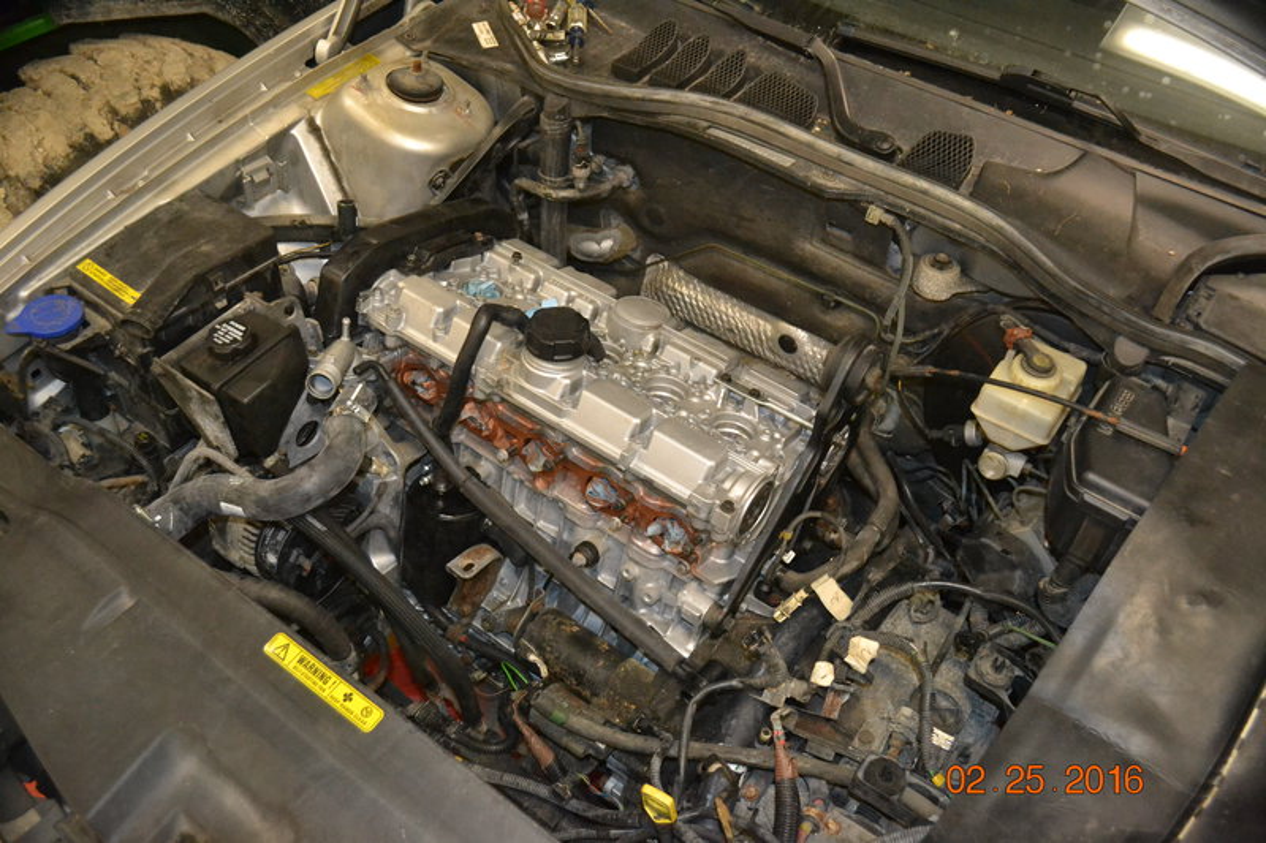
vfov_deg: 43.6
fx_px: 1055
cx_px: 633
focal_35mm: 30
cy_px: 422
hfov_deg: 61.9
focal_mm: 20
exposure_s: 1/60
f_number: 3.8
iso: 3200
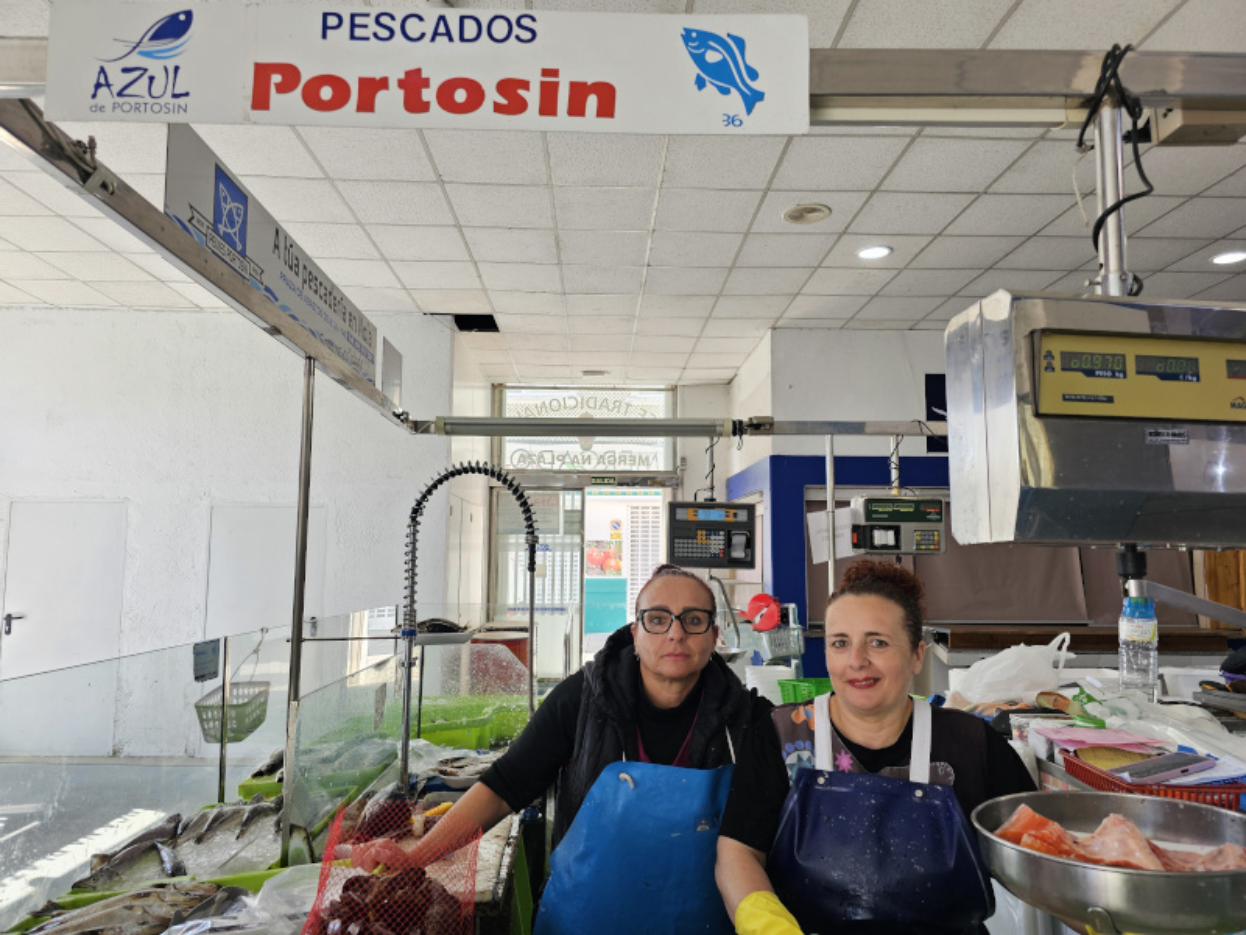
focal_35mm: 23
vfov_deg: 58.9
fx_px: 828
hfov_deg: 73.9
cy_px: 468
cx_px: 623
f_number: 1.7
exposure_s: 1/190
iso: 80
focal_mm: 6.3
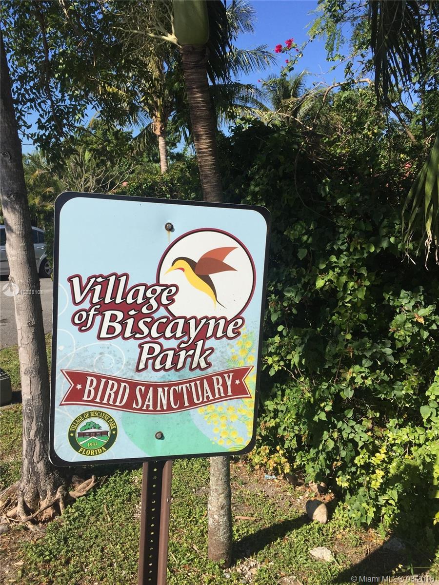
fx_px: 490
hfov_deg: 48.2
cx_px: 220
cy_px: 292
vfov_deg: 61.7
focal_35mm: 29
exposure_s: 1/2475
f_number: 2.2
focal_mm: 4.15
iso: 32
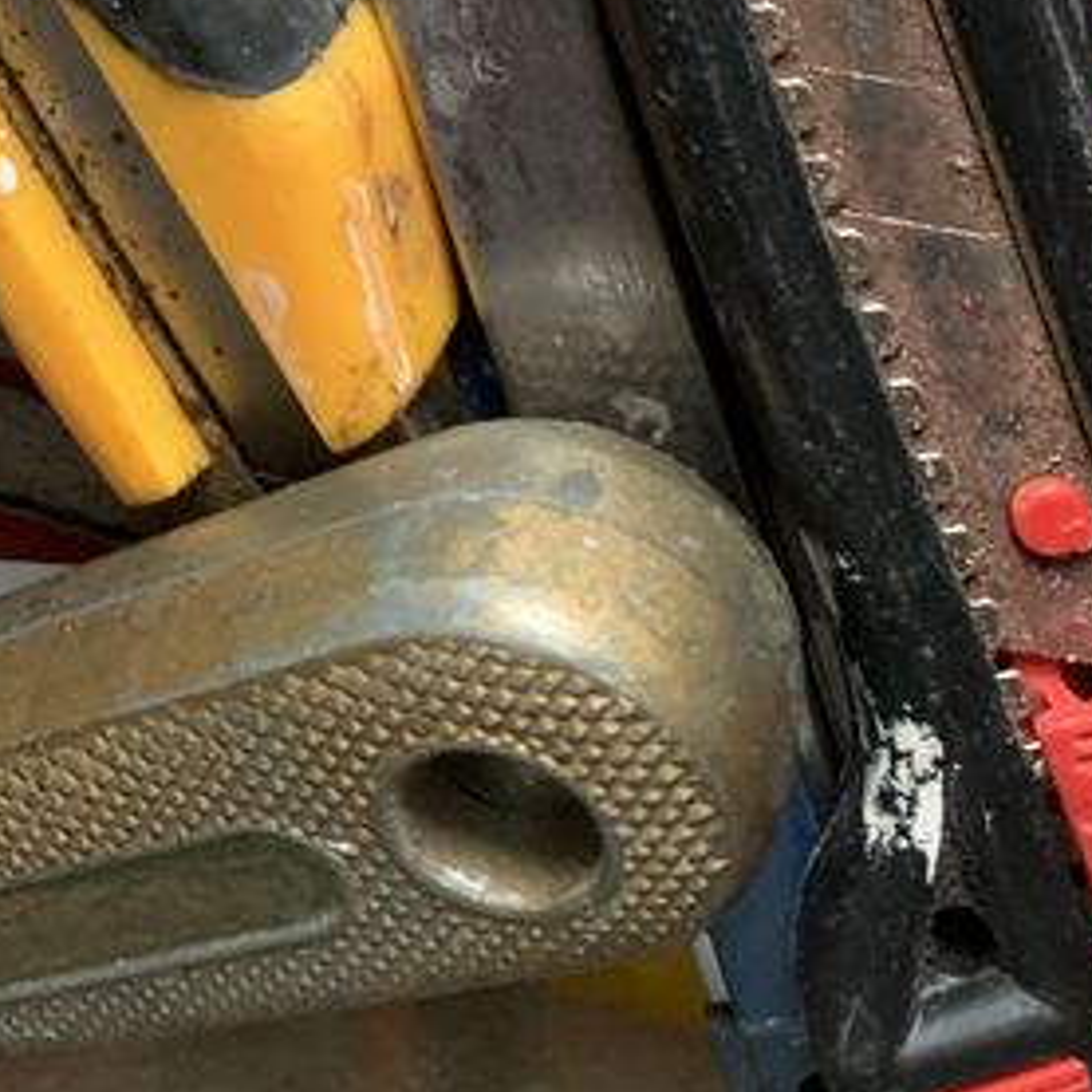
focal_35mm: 83
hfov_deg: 20.8
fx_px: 2962
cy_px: -457
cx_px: 359
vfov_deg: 18.8
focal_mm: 4.25
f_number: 1.8
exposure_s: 1/40
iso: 400
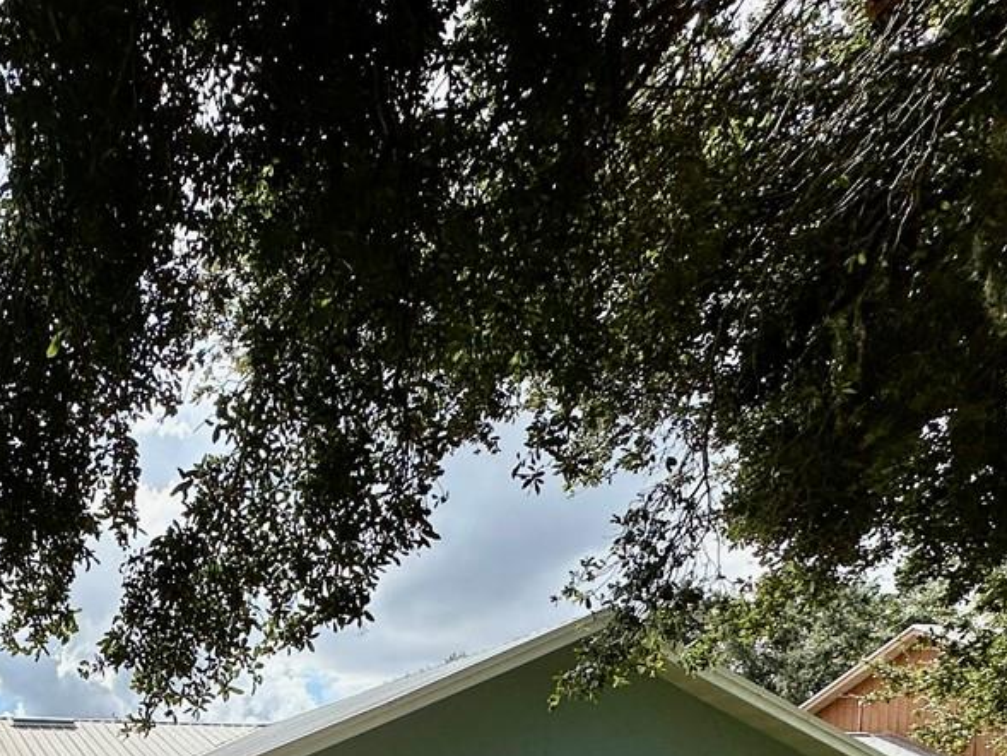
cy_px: 970
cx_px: 0
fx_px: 1106
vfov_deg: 30.3
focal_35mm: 38
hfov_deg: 42.3
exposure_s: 1/2681
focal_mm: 2.22
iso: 40
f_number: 2.2
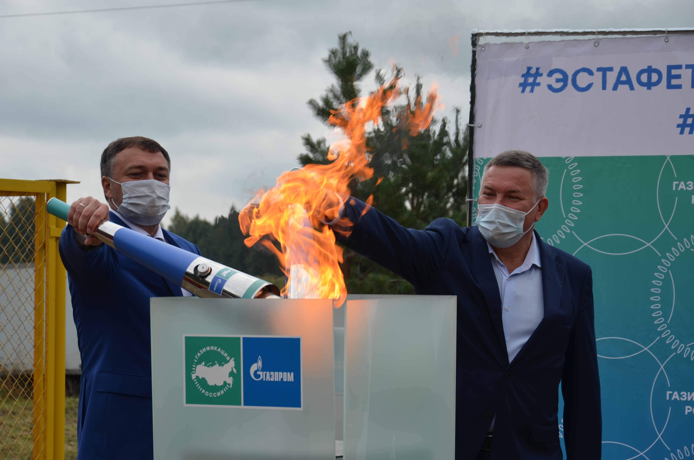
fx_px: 2309
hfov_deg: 17.1
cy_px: 230
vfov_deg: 11.4
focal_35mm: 120
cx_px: 347
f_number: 8
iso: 125
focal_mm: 80
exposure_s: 1/250
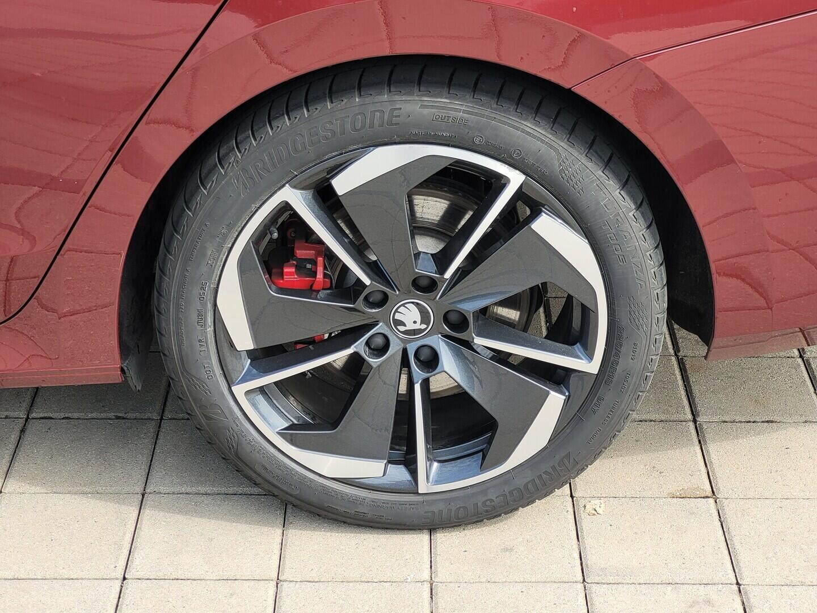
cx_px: 408
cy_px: 306
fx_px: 1794
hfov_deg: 25.7
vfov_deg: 19.4
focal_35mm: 76
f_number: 2.4
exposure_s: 1/282
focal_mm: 7.12
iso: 25
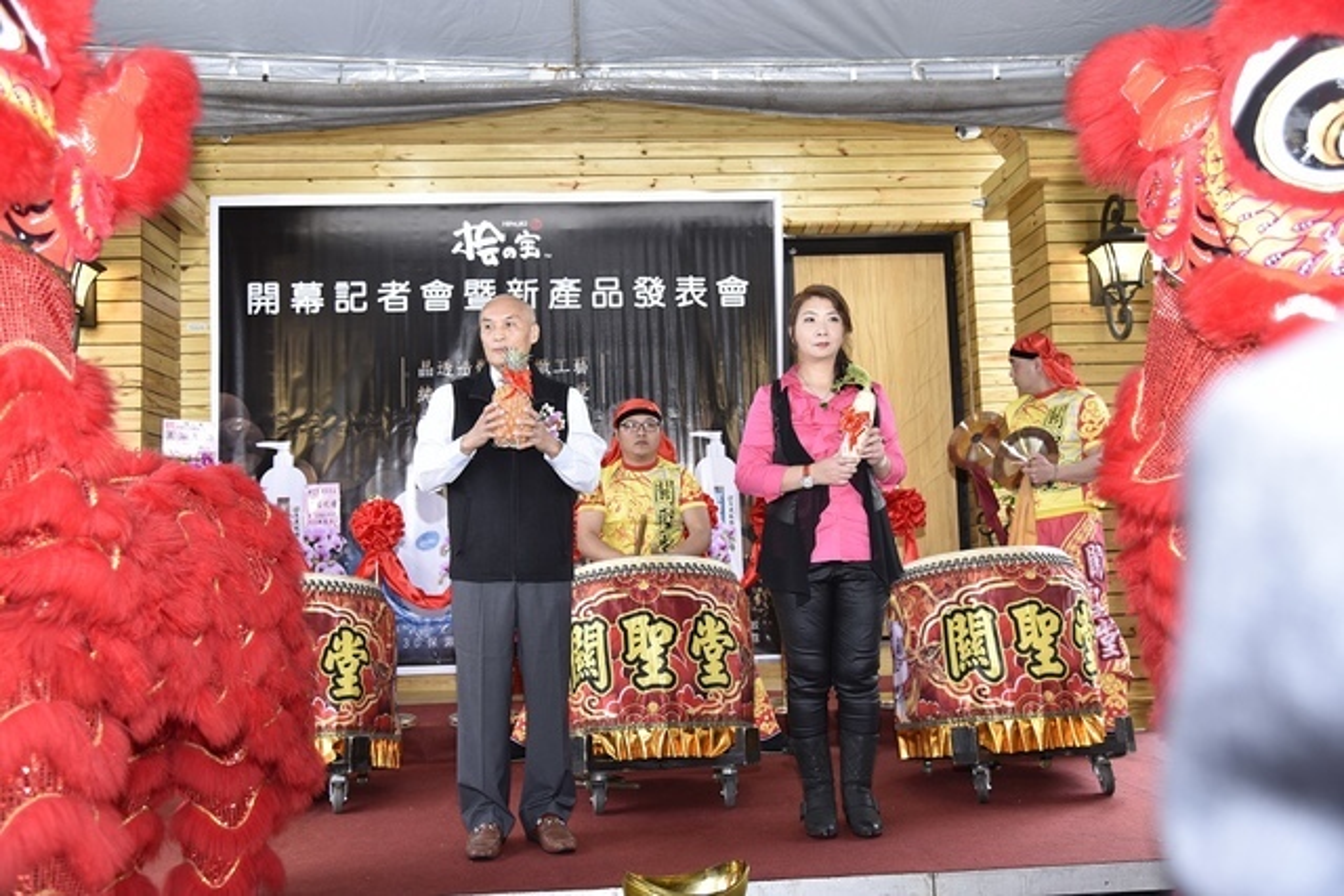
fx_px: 1270
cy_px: 448
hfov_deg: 55.8
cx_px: 672
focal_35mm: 34
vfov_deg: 38.9
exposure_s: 1/100
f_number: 4.5
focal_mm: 34
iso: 400
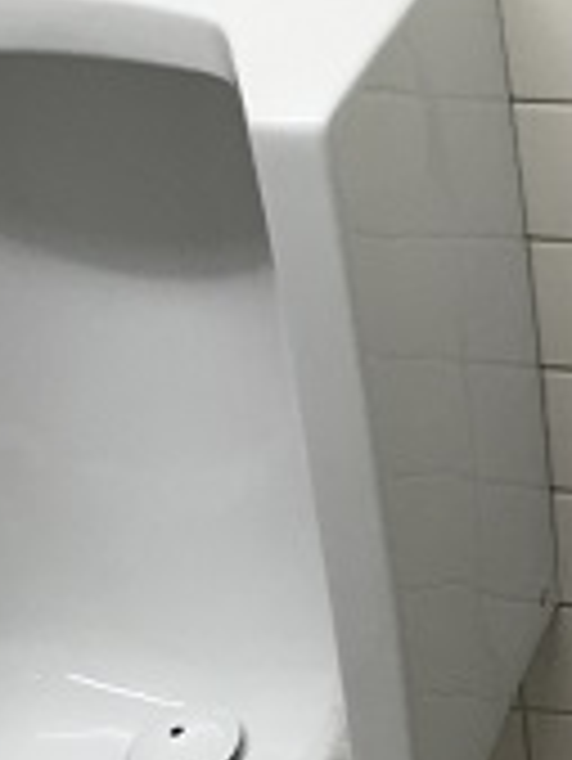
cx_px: 649
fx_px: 2420
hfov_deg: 13.2
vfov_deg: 17.9
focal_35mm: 110
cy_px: 306
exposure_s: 1/30
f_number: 2.2
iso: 50
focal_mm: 4.15
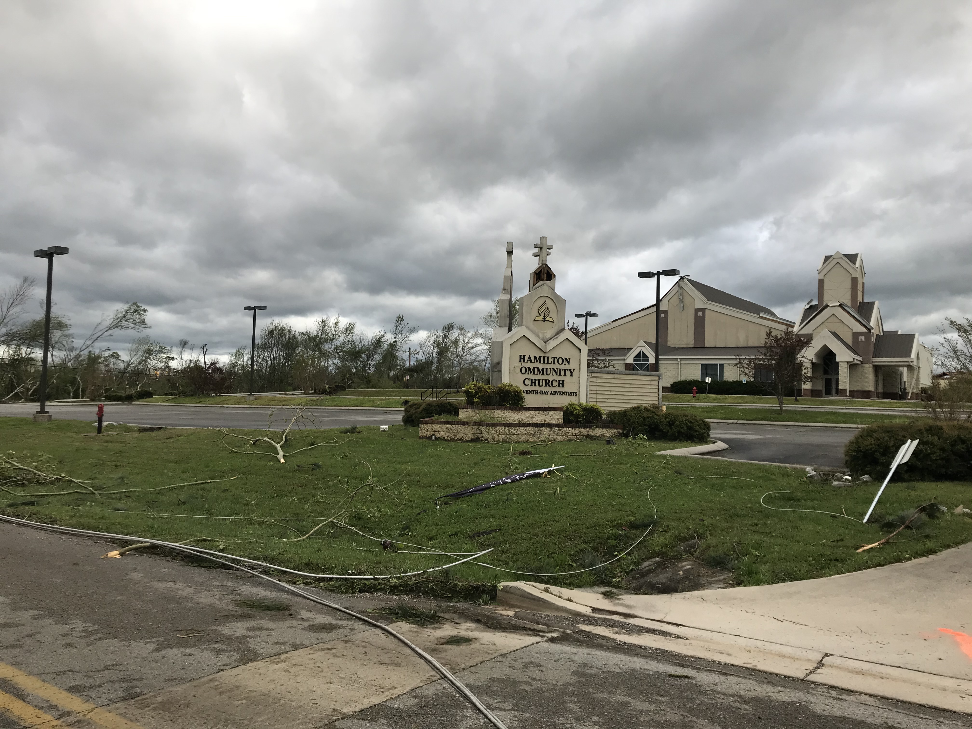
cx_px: 486
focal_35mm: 28
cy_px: 364
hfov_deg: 63.4
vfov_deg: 49.7
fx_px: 786
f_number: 1.8
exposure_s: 1/467
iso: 20
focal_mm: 3.99
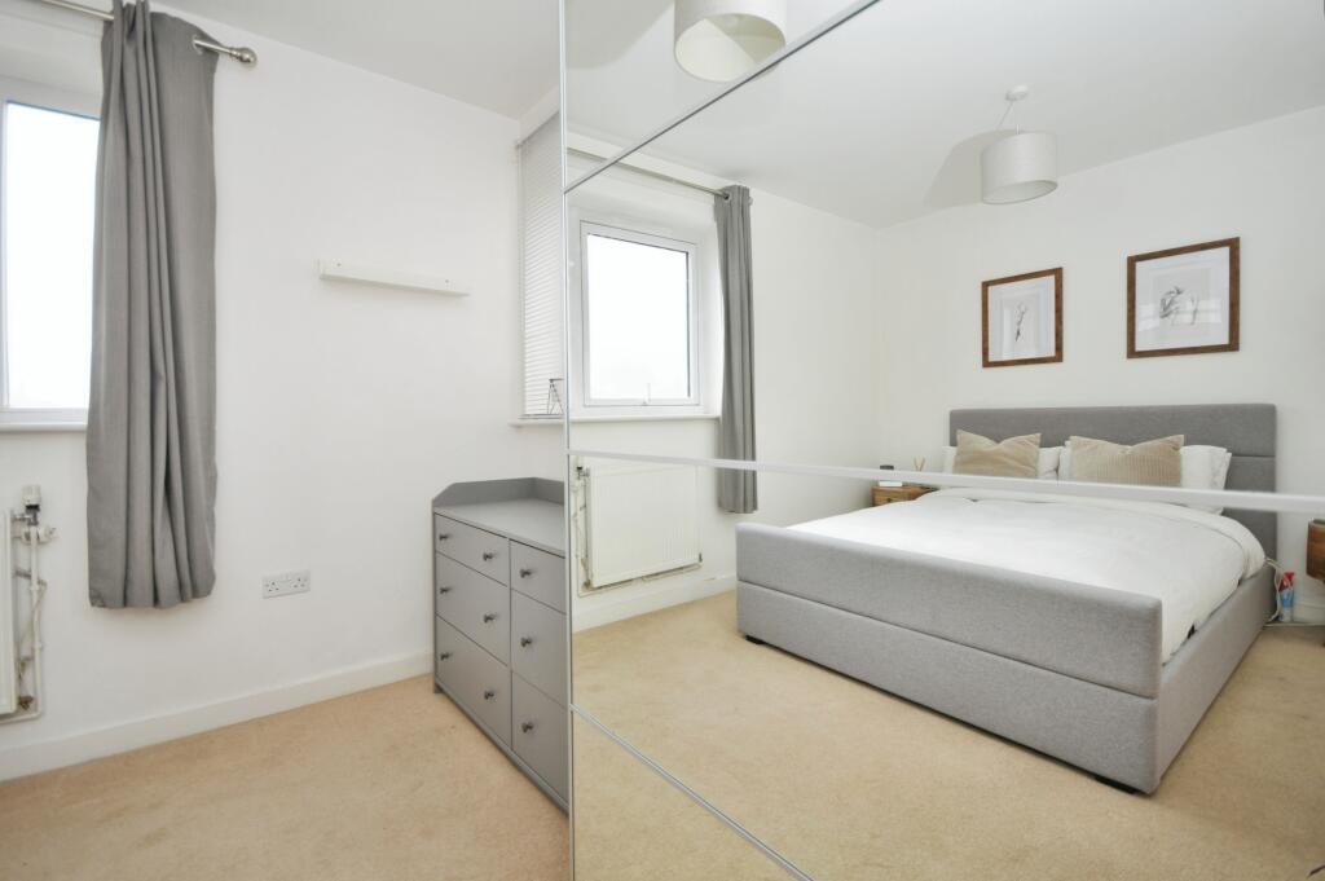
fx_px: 552
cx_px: 662
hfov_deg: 100.4
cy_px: 440
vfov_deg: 77.2
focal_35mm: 15
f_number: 5
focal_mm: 10
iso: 200
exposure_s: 1/60
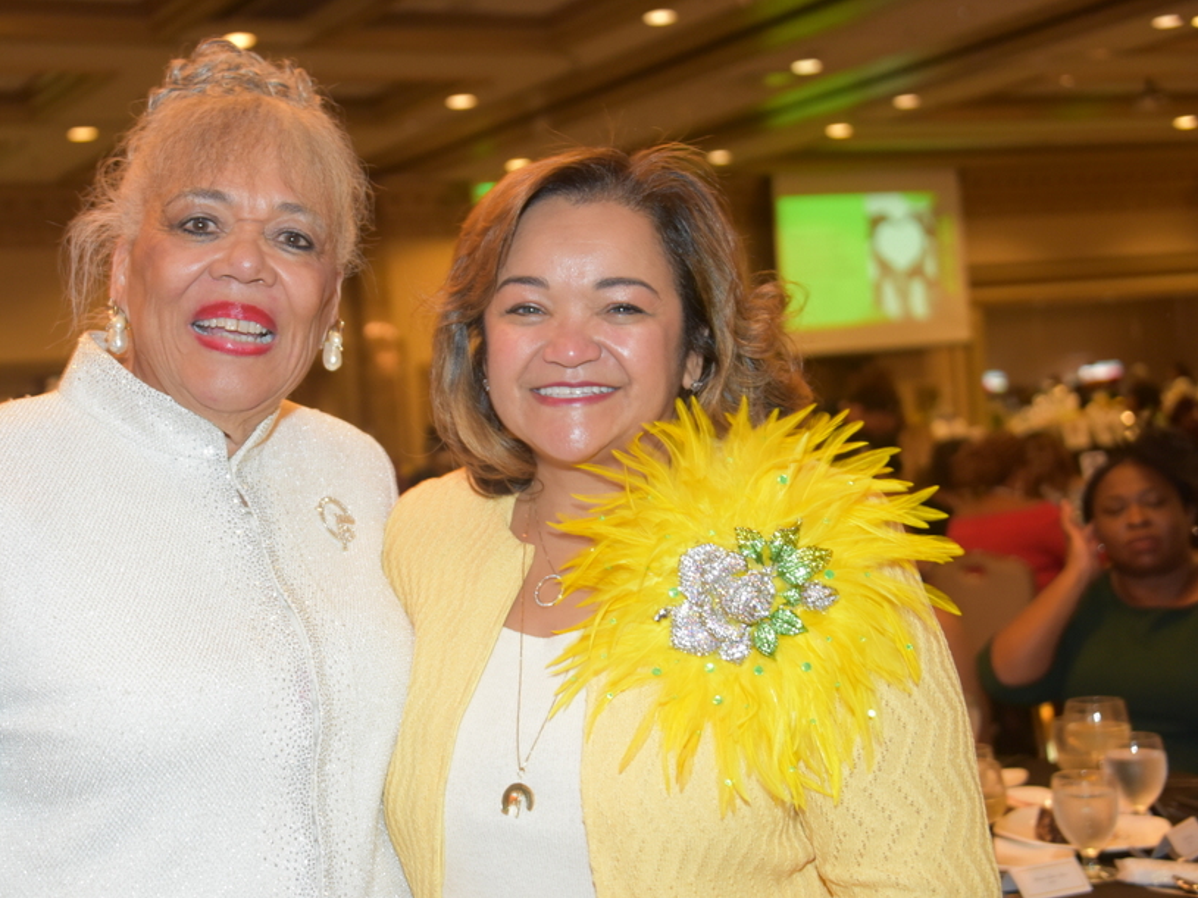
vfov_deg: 25.2
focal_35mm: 58
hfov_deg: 33.1
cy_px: 486
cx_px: 481
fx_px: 2007
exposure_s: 1/60
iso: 2000
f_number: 4.2
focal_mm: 48
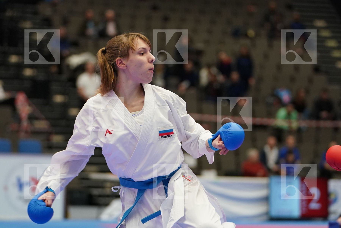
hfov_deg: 11.7
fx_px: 1658
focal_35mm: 175
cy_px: 114
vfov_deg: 7.8
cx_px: 170
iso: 2500
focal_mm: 117
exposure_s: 1/1000
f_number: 2.8
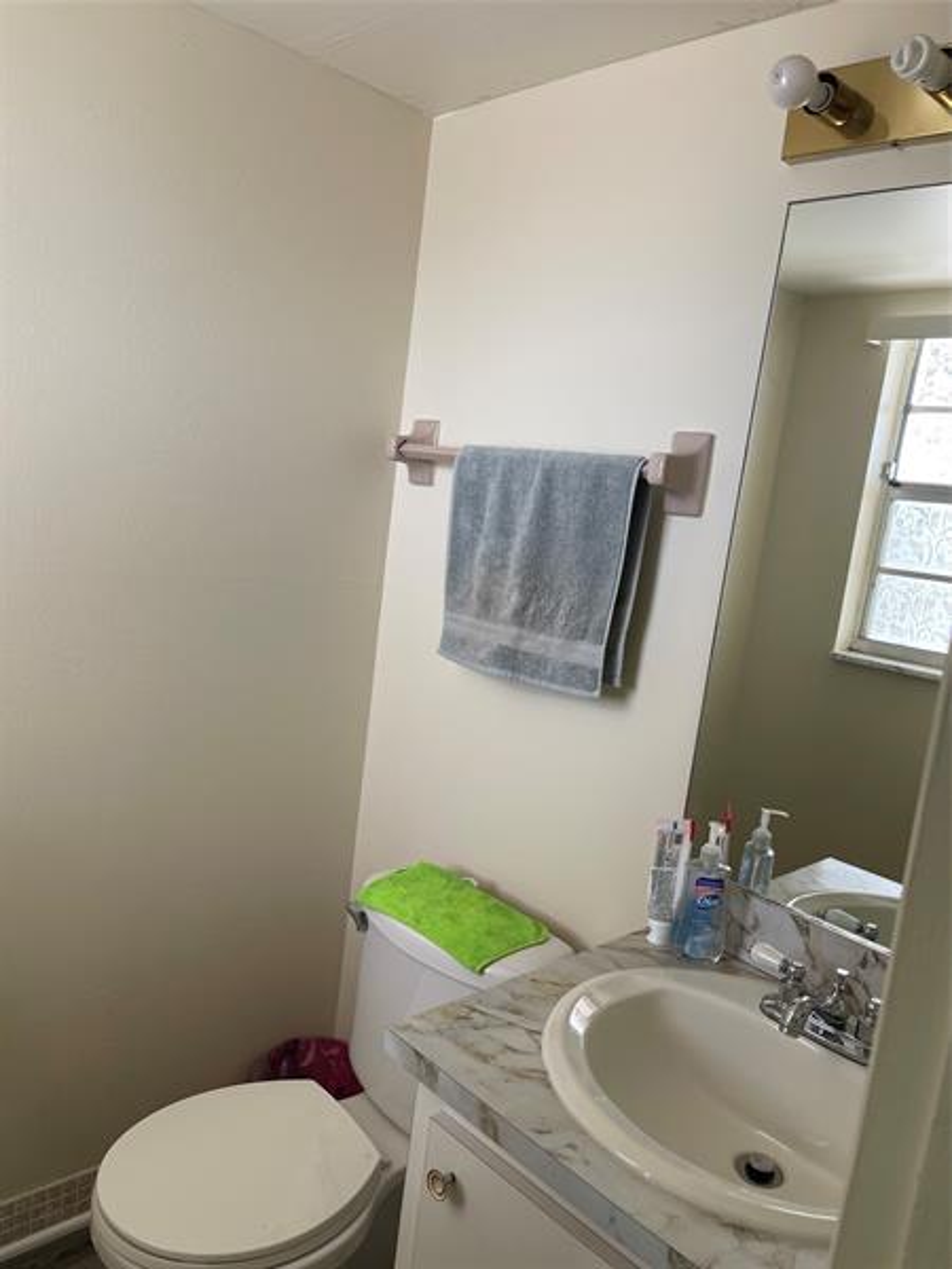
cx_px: 476
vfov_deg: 69.4
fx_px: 917
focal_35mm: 25
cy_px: 634
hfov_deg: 54.9
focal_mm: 5.1
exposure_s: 1/121
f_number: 1.6
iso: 50
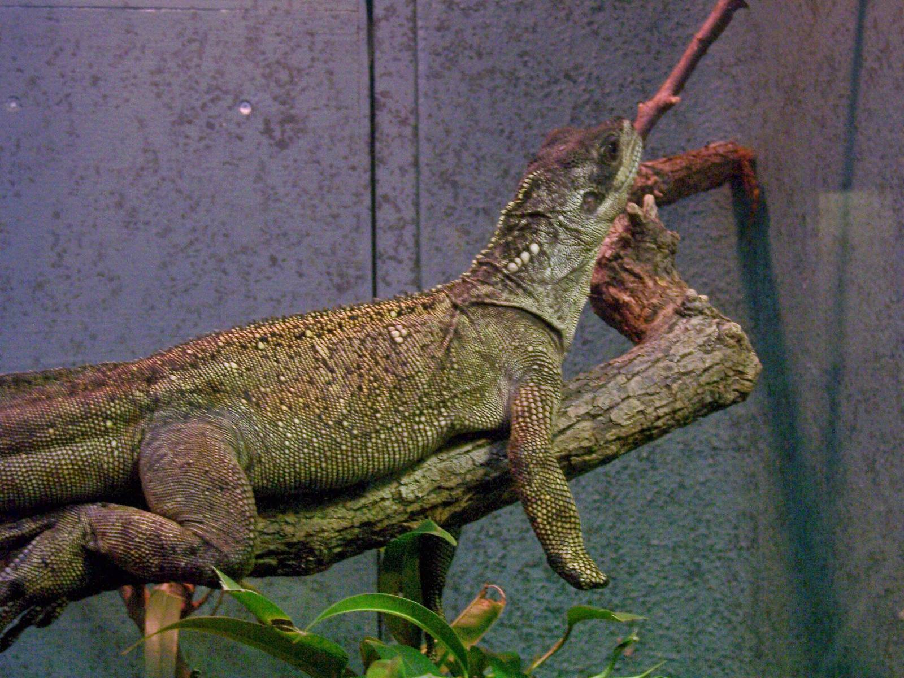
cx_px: 452
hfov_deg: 26.7
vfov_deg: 20.2
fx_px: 1906
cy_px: 339
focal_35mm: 73
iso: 140
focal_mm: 12.1
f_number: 4.8
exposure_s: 1/60
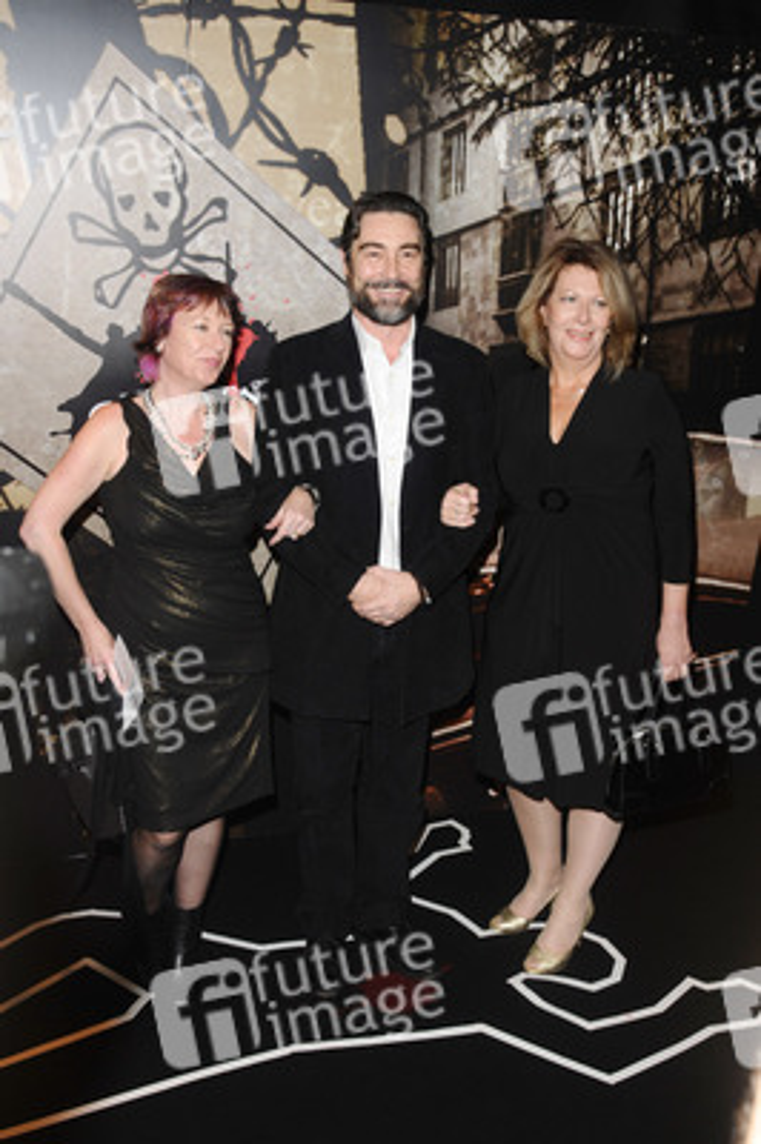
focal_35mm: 36
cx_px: 380
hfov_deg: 36.8
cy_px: 572
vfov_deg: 53.2
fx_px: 1143
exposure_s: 1/160
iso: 320
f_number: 5.6
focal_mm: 24
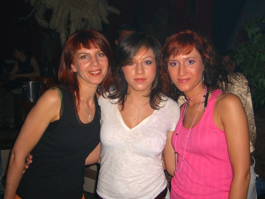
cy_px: 100
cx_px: 132
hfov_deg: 49.0
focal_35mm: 38
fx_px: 291
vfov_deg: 37.7
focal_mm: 7.9
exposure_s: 1/60
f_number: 2.8
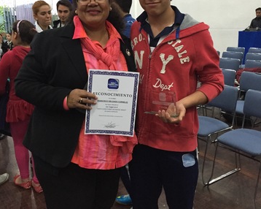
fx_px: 293
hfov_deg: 48.0
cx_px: 130
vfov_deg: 38.9
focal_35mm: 38
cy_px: 81
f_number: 2.2
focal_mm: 4.15
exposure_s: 1/24
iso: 250
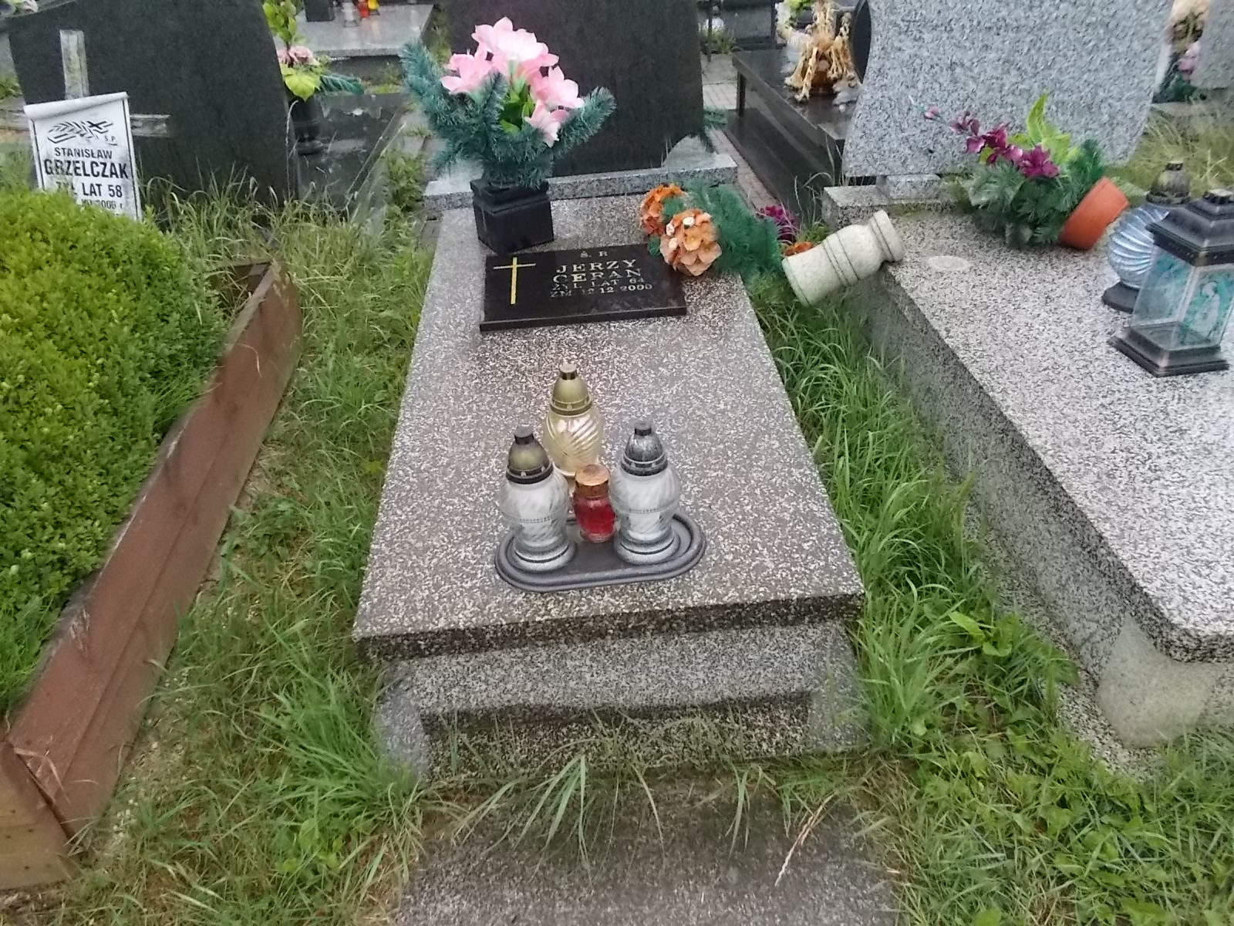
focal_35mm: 26
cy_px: 463
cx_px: 617
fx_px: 927
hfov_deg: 67.3
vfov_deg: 53.1
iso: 400
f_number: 8
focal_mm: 4.6
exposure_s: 1/160
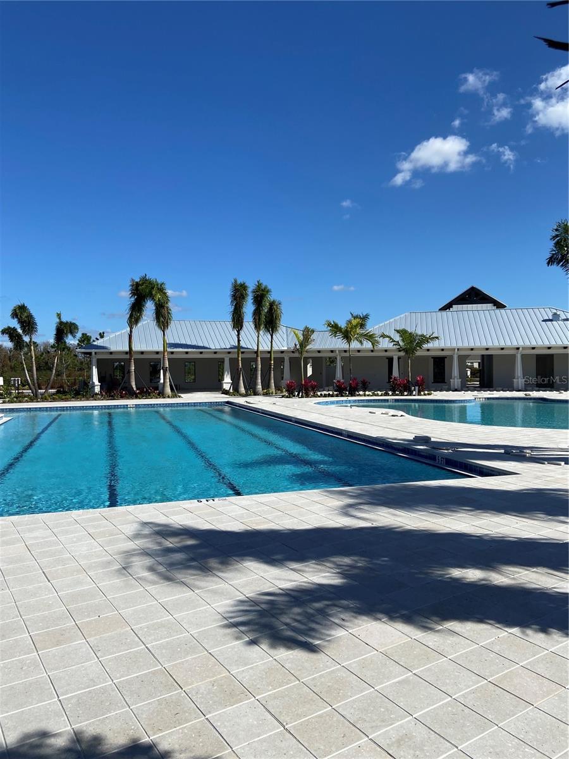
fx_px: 570
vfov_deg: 67.3
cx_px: 284
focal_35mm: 26
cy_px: 380
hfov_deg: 53.1
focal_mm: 4.25
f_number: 1.8
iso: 32
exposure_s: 1/5025
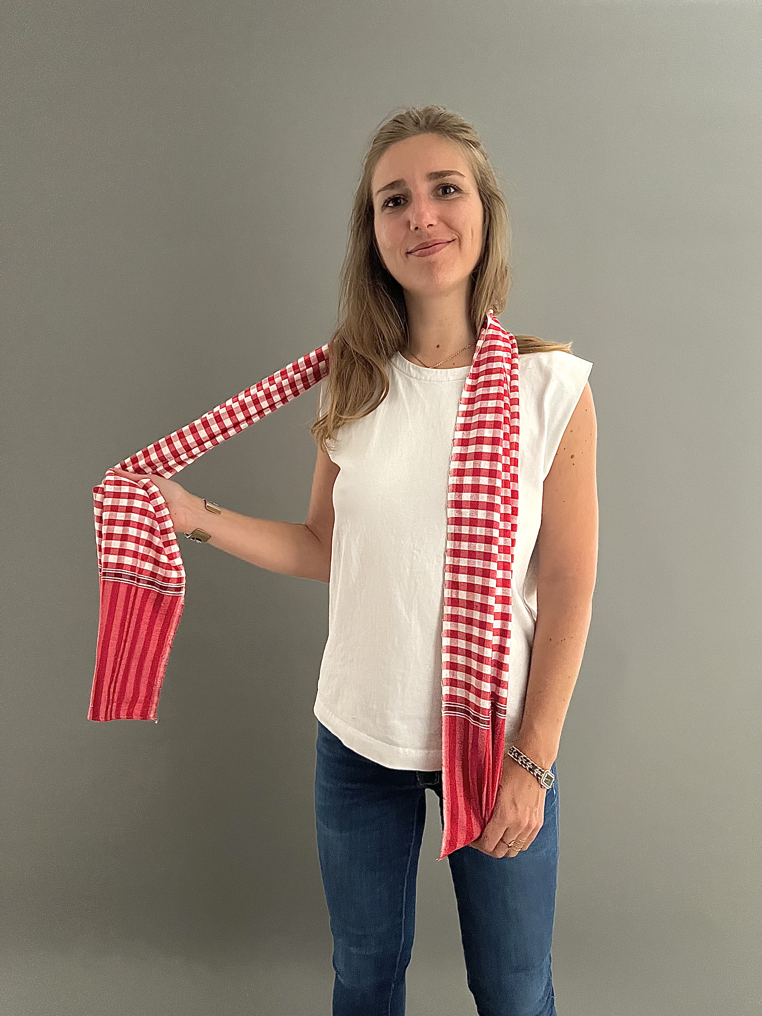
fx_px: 763
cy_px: 508
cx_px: 381
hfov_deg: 53.1
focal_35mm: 26
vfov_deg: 67.3
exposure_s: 1/30
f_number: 1.5
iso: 1000
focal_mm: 5.7
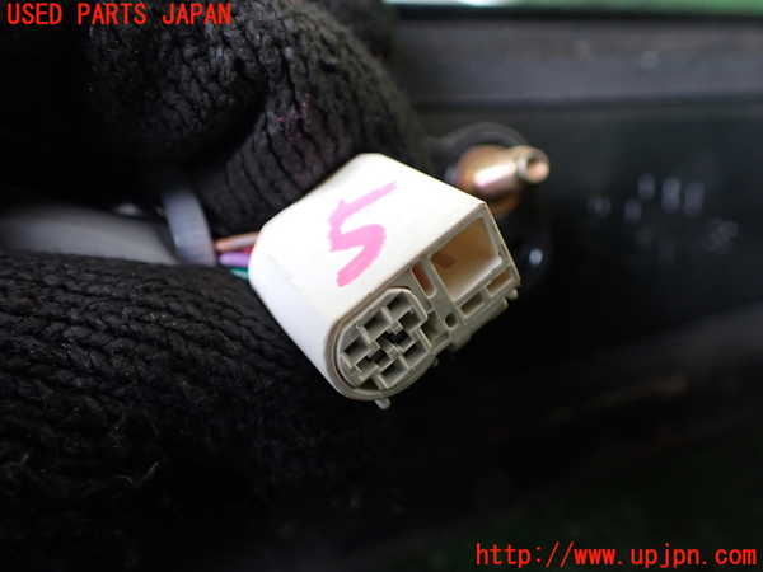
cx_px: 382
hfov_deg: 60.0
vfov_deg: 46.8
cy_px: 286
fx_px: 661
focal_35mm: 30
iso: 320
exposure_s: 1/125
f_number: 2.3
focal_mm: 5.4
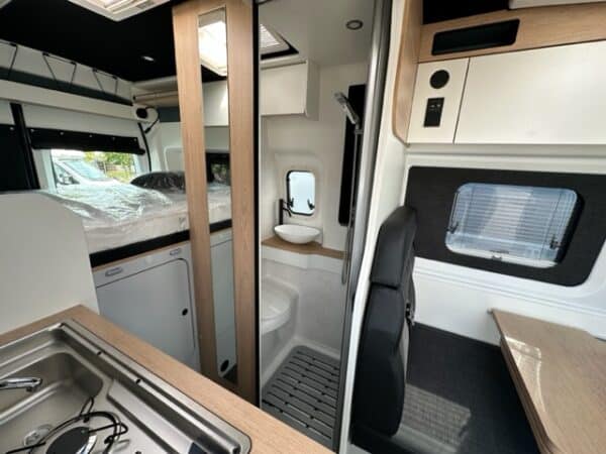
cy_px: 227
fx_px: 245
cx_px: 303
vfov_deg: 85.7
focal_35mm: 14
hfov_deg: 102.1
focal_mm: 2.22
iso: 40
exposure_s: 1/99
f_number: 2.2
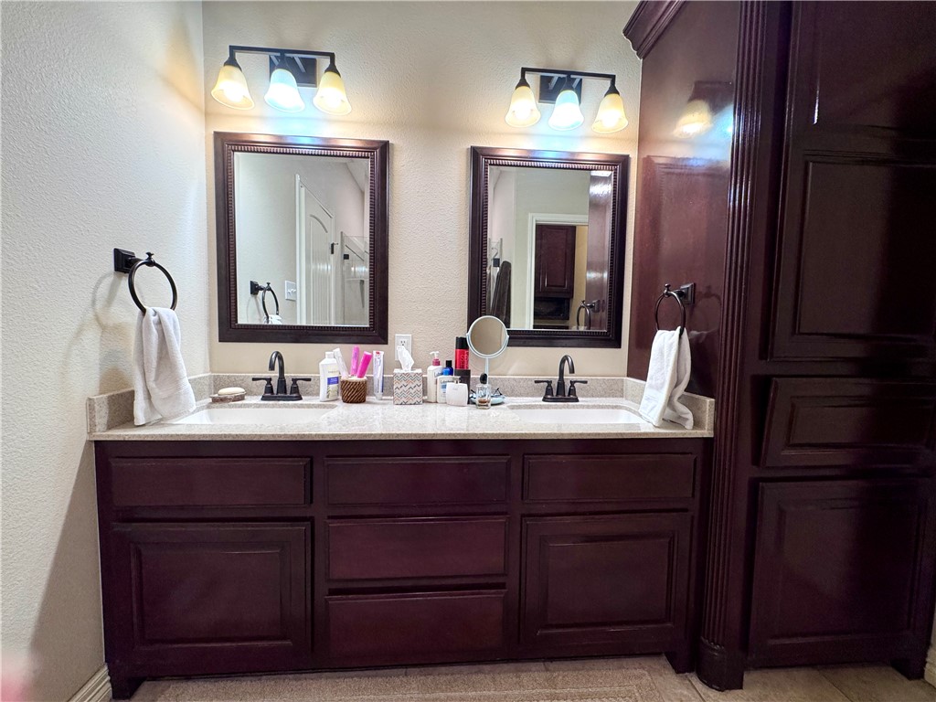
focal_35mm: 14
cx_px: 468
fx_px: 379
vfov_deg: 85.7
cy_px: 351
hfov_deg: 102.1
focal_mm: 2.22
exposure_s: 1/120
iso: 250
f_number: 2.2
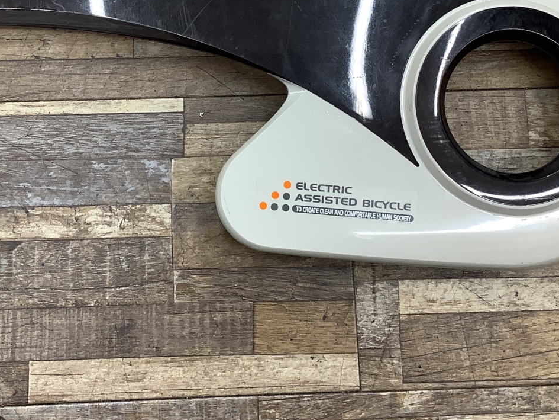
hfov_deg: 35.2
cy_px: 92
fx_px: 872
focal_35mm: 54
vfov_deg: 26.6
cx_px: 182
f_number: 2.4
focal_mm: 3.3
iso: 64
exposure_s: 1/50
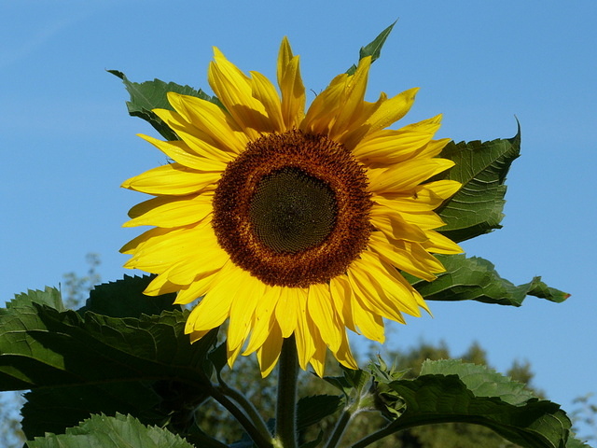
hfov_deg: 11.8
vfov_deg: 8.9
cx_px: 298
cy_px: 224
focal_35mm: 167
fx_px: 2880
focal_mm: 30.1
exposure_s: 1/400
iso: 100
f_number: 6.3
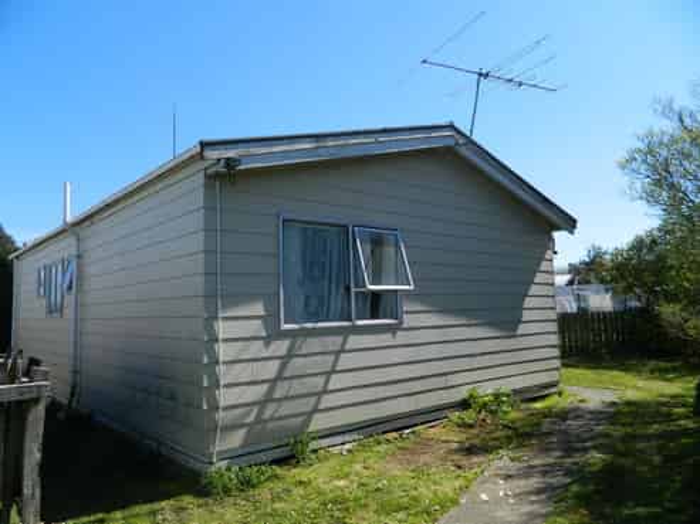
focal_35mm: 25
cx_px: 350
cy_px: 262
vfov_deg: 54.8
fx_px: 505
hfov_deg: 69.4
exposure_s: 1/1000
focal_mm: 4.5
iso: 80
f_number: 3.1
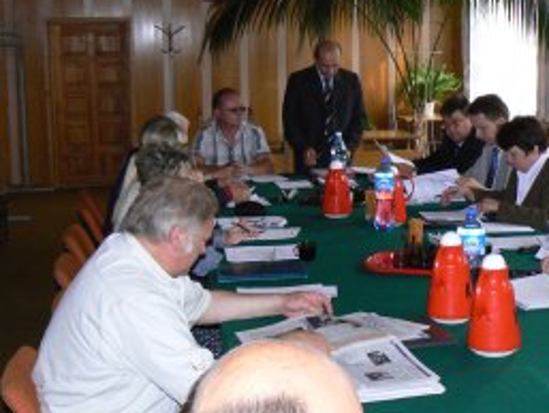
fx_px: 889
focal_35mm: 56
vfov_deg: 26.0
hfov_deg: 34.2
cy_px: 154
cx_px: 325
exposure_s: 1/30
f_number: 2.8
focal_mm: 6
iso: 160
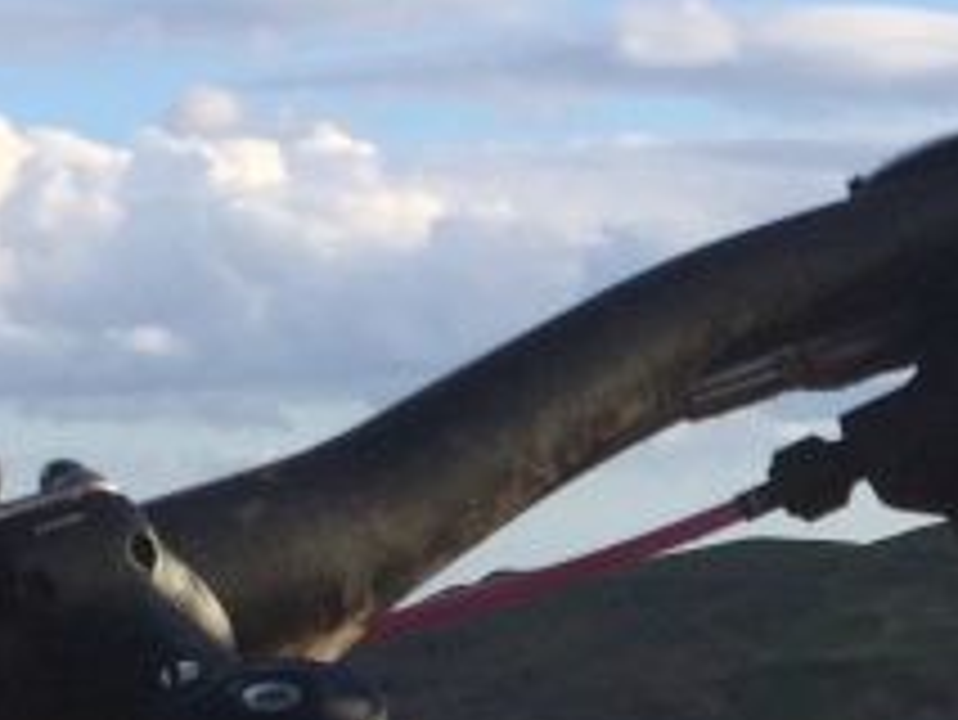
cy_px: 940
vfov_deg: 9.0
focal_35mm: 163
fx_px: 4514
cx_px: 1970
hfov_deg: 10.9
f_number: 2.2
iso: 32
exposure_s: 1/1325
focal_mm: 4.15
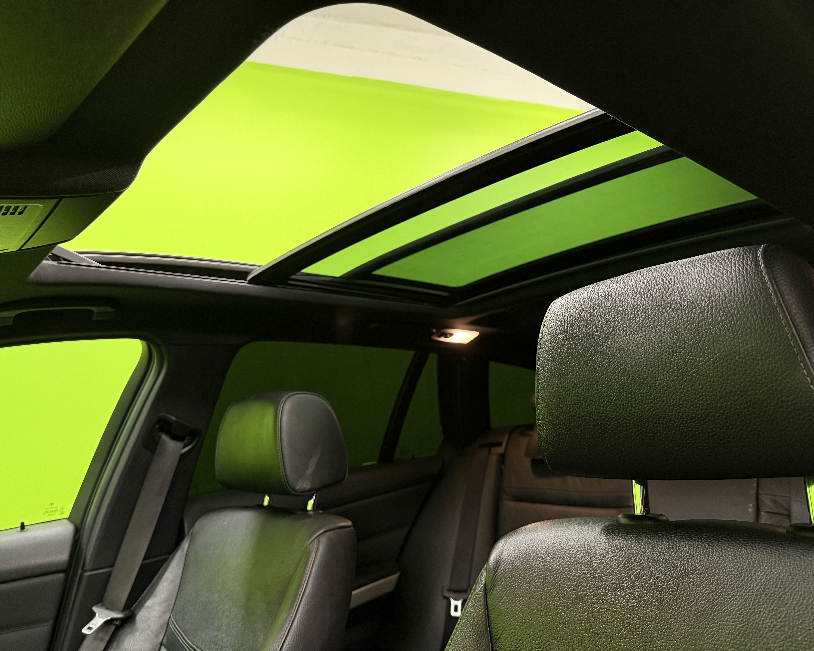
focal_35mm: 25
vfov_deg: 56.8
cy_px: 326
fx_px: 602
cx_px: 407
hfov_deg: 68.1
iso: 320
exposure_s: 1/50
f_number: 1.78
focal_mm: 6.76
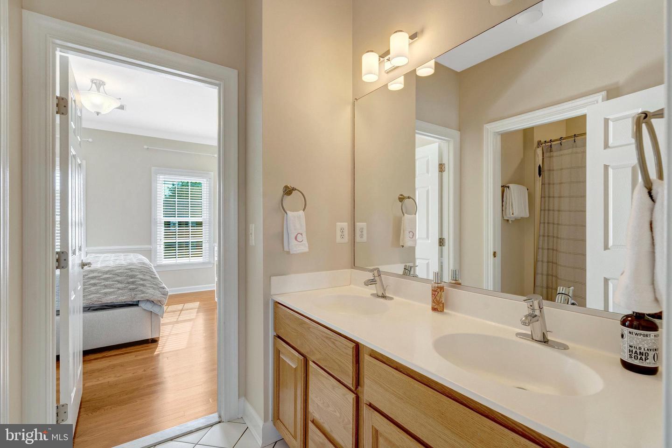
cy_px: 224
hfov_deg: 96.7
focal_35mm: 16
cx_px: 336
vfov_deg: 73.7
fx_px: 299
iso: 1250
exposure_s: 1/125
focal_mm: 16
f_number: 8
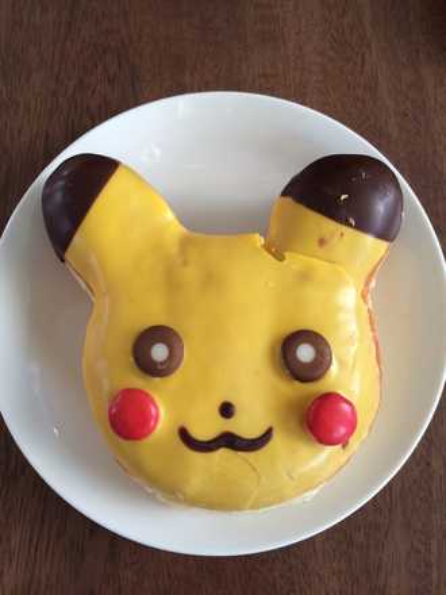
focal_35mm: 29
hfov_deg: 48.2
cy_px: 298
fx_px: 498
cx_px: 223
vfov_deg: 61.7
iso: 50
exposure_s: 1/120
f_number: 2.2
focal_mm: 4.15
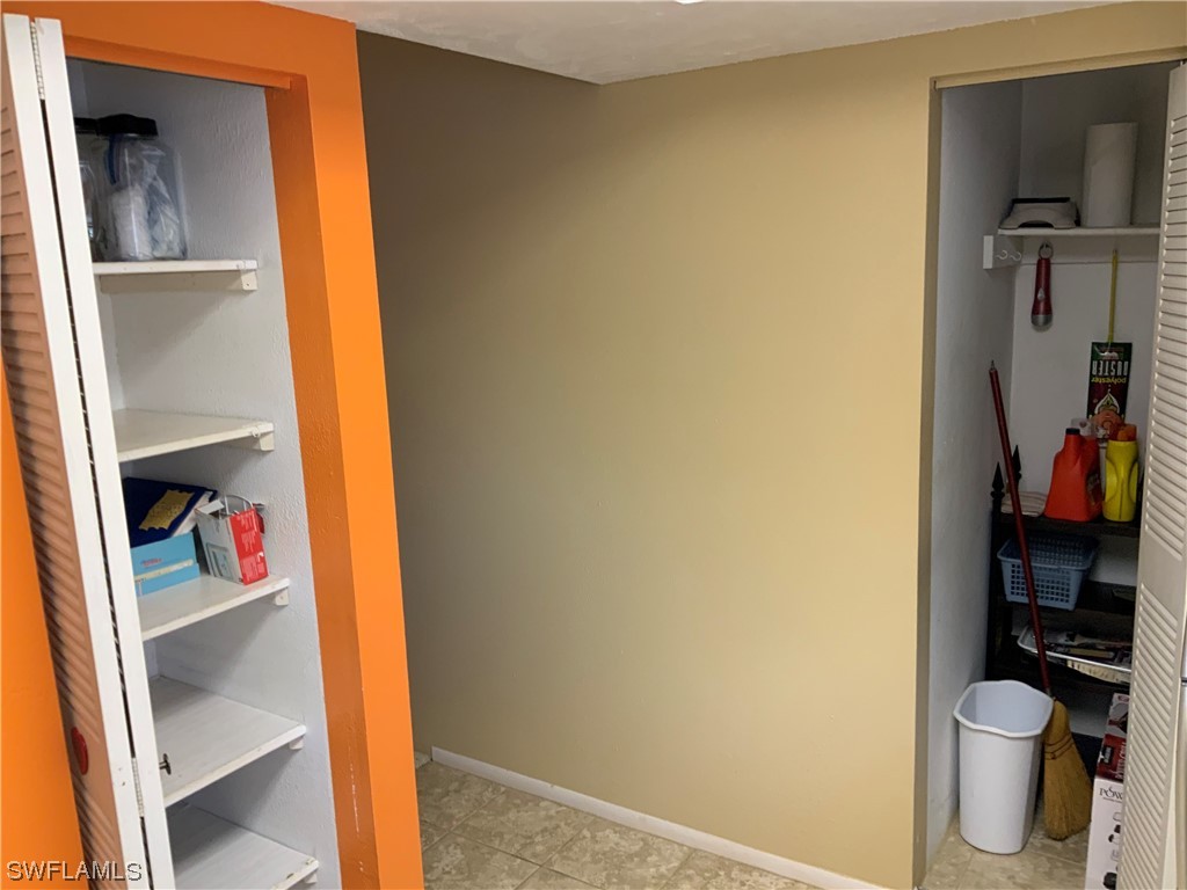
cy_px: 445
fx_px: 994
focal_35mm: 29
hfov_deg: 61.7
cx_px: 594
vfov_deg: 48.2
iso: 100
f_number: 1.8
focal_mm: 3
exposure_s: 1/60
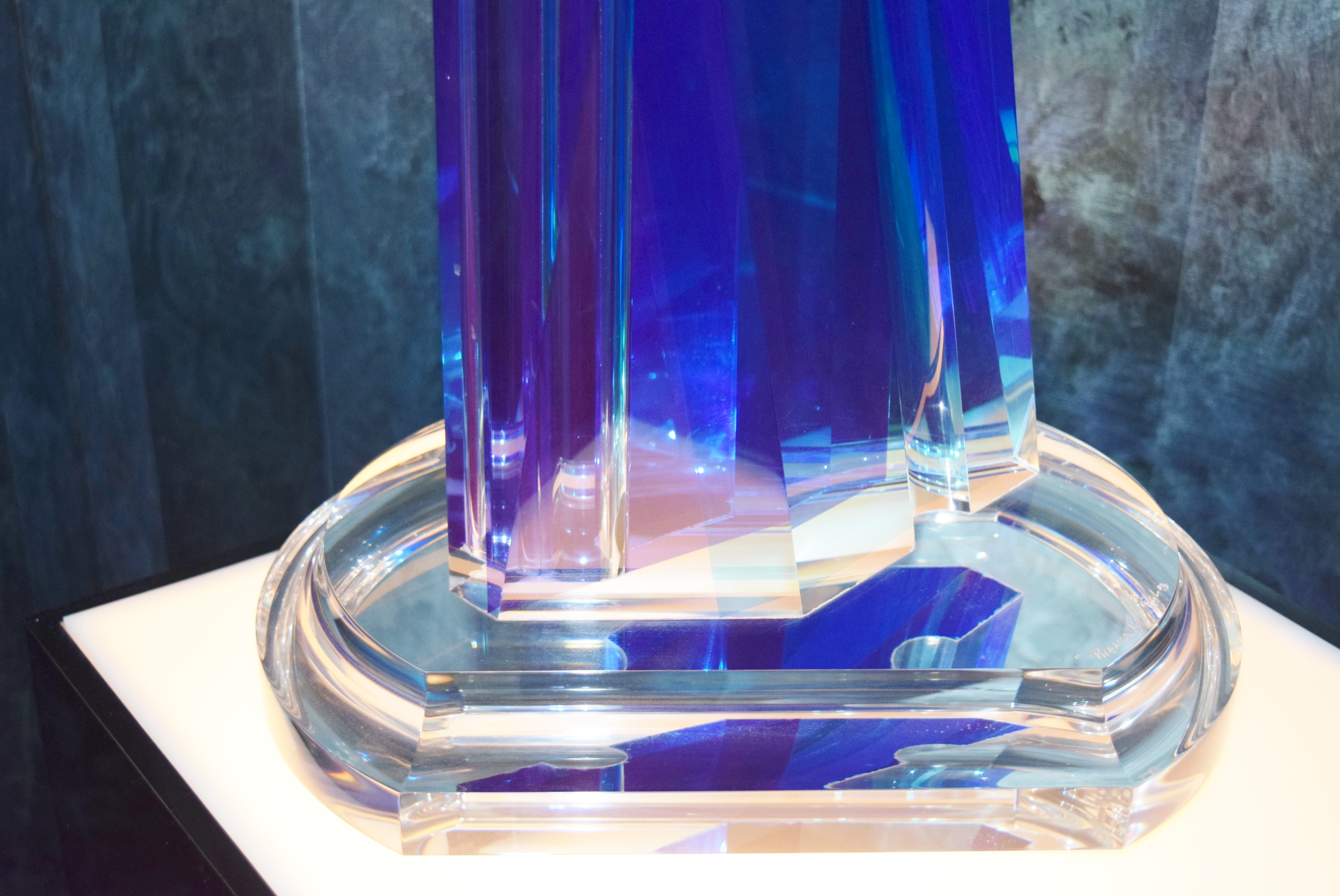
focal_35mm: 57
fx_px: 2123
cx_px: 670
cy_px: 448
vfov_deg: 23.8
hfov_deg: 35.0
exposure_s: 1/60
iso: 1250
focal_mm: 38
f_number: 4.8
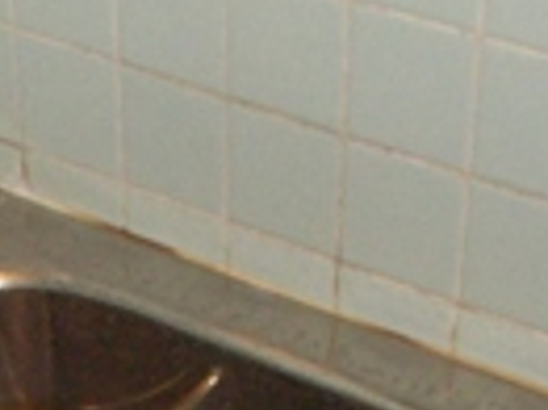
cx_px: -180
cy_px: 958
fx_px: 2246
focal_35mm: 142
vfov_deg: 9.4
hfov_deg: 13.4
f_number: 3.3
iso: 200
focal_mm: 4.1
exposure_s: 1/25
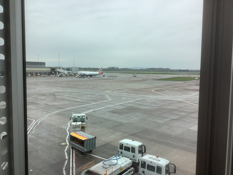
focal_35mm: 31
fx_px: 209
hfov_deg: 58.4
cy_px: 88
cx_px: 116
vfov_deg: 45.4
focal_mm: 3.3
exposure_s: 1/120
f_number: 2.4
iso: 25
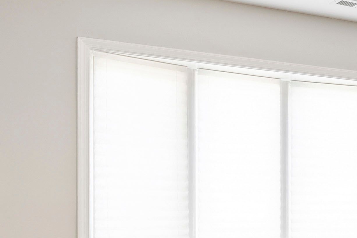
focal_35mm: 68
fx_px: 674
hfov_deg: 25.8
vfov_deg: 19.7
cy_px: 203
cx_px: 451
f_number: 8
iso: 100
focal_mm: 10
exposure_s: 1.6
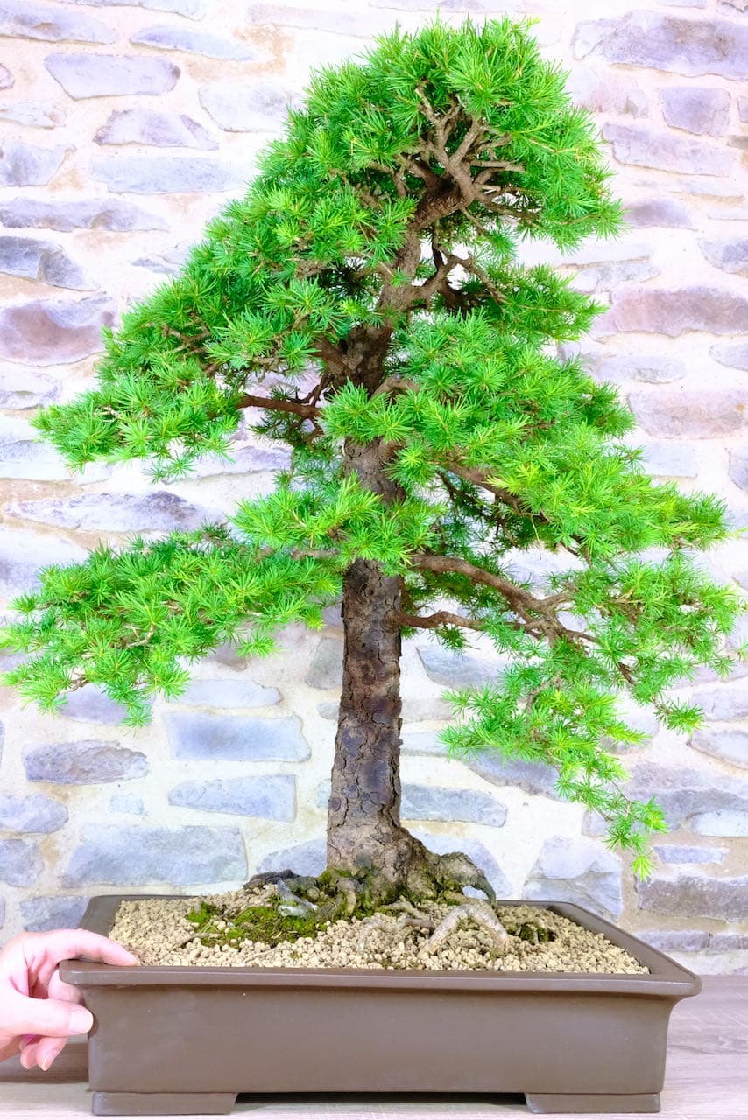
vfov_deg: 48.4
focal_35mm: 40
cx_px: 374
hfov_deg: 33.4
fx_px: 1246
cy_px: 560
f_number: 10
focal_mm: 26.5
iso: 3200
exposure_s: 1/30
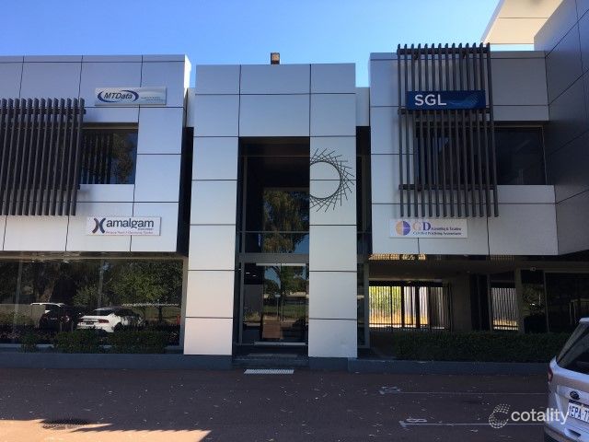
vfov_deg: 48.2
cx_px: 294
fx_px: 493
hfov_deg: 61.7
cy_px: 221
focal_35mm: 29
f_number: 2.2
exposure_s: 1/493
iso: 25
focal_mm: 4.15
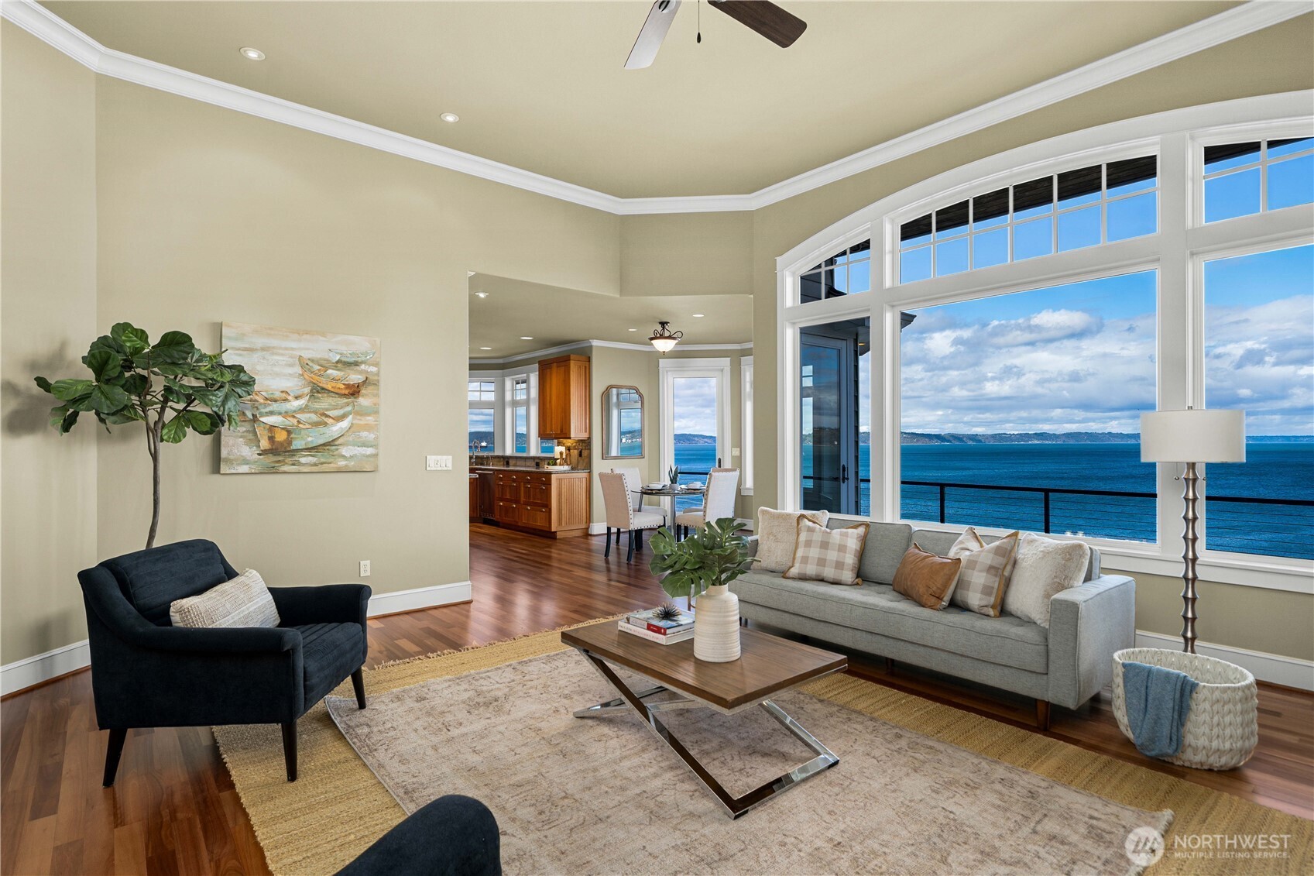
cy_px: 438
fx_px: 620
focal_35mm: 17
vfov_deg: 70.4
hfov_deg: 93.3
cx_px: 657
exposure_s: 1/30
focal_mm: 17
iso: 800
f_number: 6.3
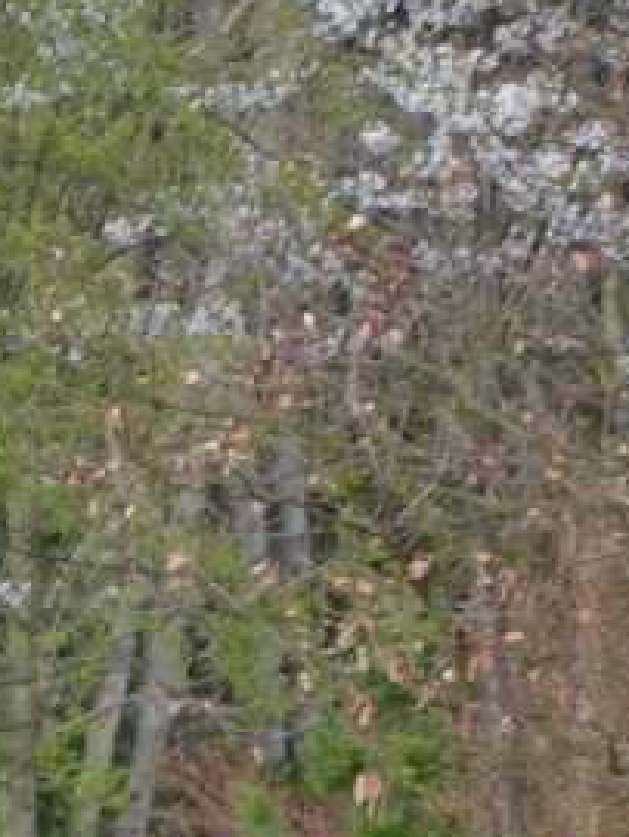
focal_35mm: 839
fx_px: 20287
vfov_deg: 2.4
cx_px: -1661
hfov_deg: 1.8
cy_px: 1031
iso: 200
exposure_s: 1/250
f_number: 8
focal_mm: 105
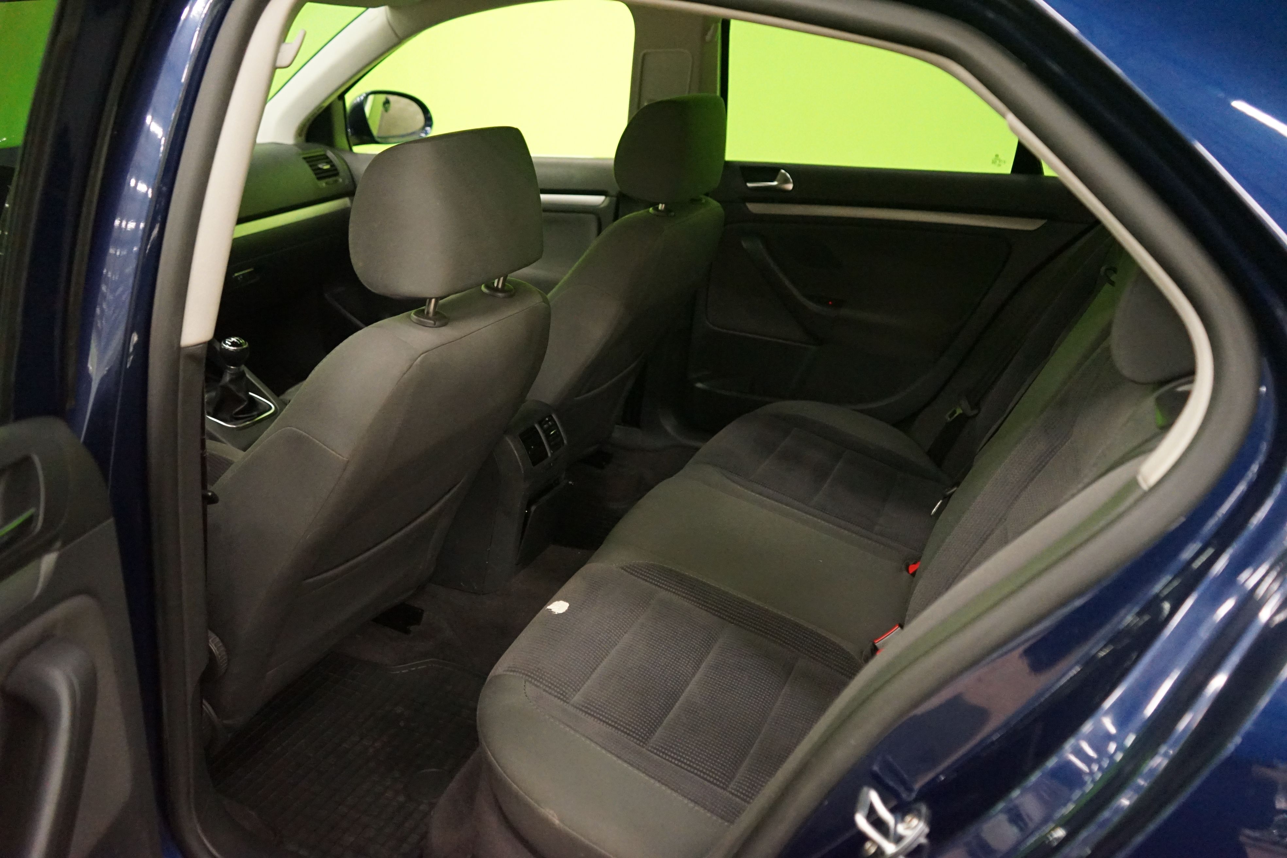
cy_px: 429
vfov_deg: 46.4
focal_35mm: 28
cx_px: 644
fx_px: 1001
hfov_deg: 65.5
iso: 6400
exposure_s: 1/40
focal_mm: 28
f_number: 3.5
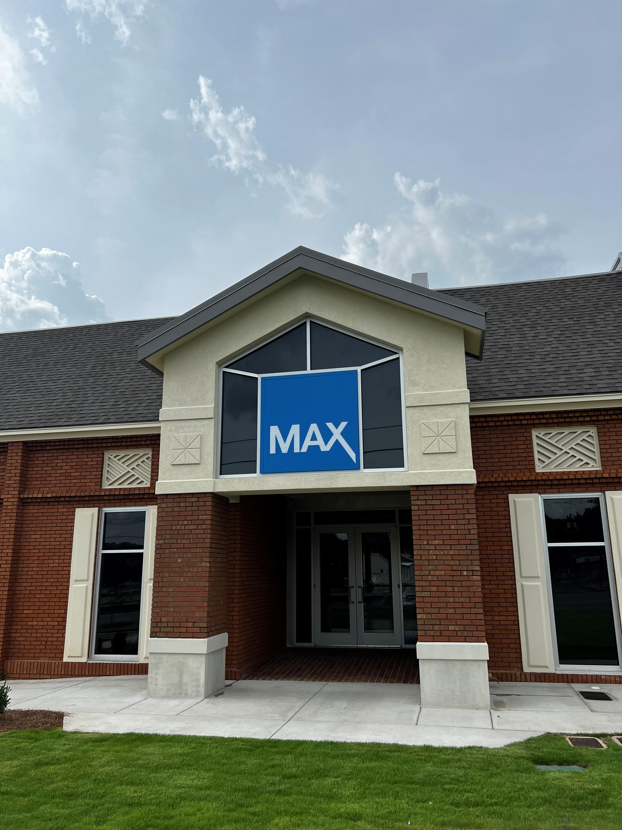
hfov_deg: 53.1
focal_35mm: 26
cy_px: 415
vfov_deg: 67.3
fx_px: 623
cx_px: 311
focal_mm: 5.7
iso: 50
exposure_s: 1/6993
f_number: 1.5
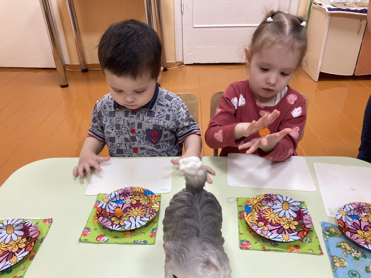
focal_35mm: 28
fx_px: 300
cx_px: 186
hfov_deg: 63.4
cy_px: 139
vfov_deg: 49.7
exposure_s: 1/50
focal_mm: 3.99
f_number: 1.8
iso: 100
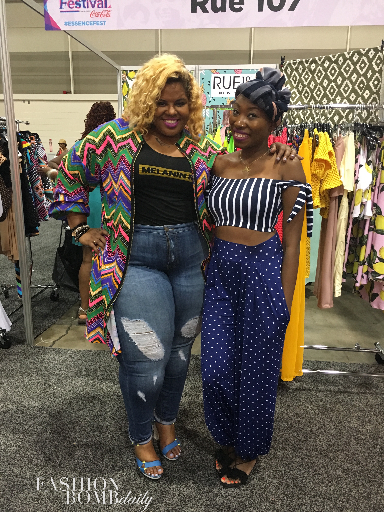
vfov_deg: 61.7
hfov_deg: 48.2
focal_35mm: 29
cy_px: 256
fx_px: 429
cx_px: 192
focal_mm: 4.15
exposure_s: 1/20
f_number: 2.2
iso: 200
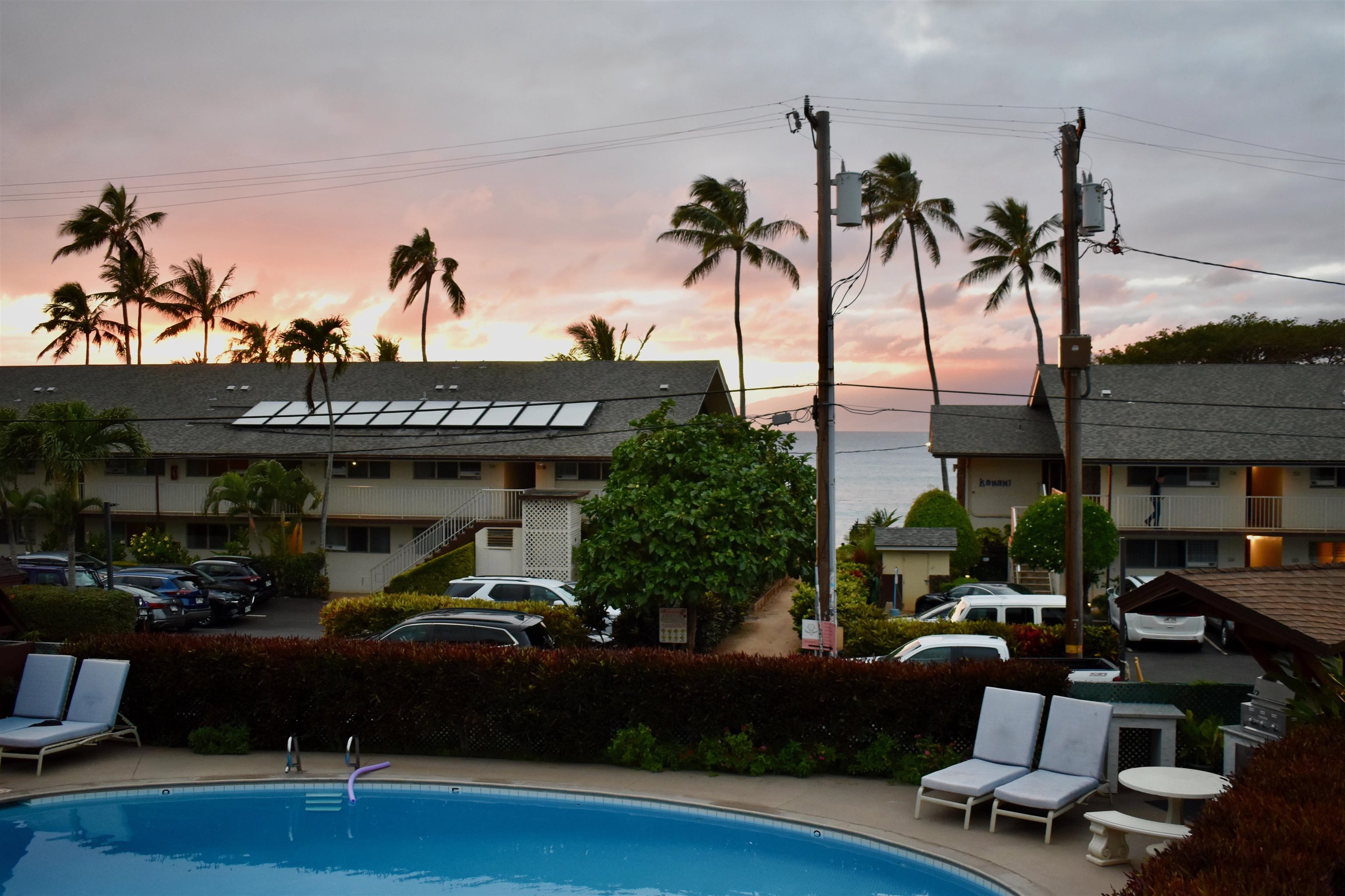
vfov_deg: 38.3
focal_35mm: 34
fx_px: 1289
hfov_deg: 55.1
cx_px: 672
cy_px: 448
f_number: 3.8
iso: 800
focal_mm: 23
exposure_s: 1/160
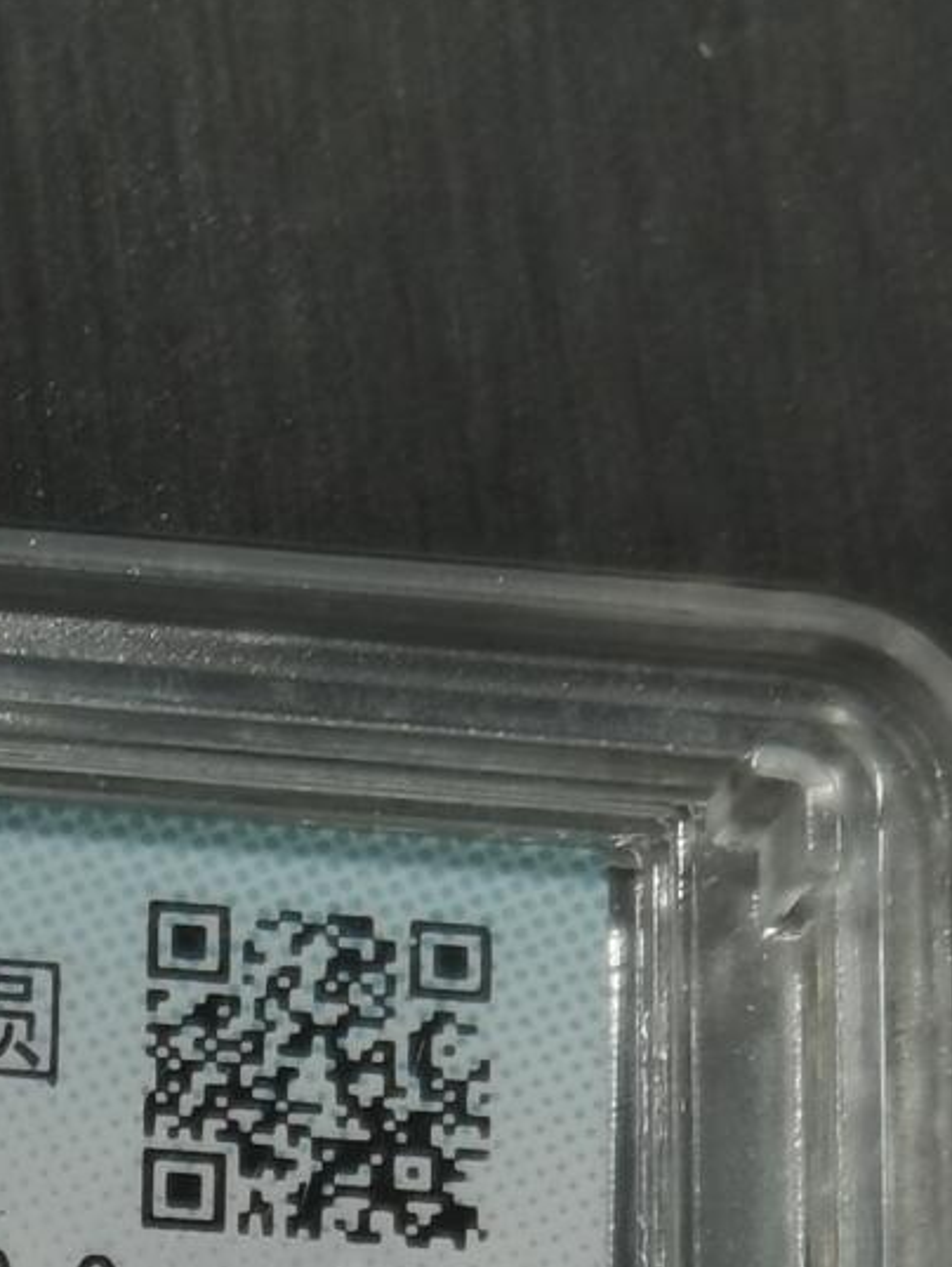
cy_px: 2030
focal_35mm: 204
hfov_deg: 7.2
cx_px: -285
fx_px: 7475
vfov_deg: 9.4
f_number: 1.8
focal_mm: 5.58
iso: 50
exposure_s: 1/90
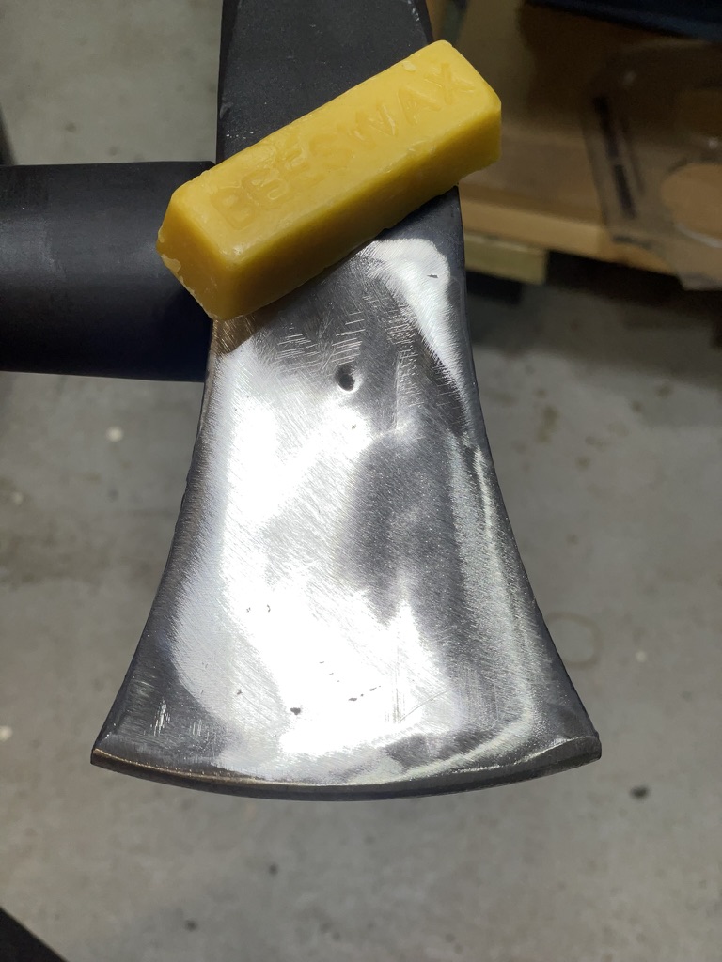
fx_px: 1446
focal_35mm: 52
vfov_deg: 36.8
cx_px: 361
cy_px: 481
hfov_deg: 28.0
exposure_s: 1/100
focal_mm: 6
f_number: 2
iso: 40
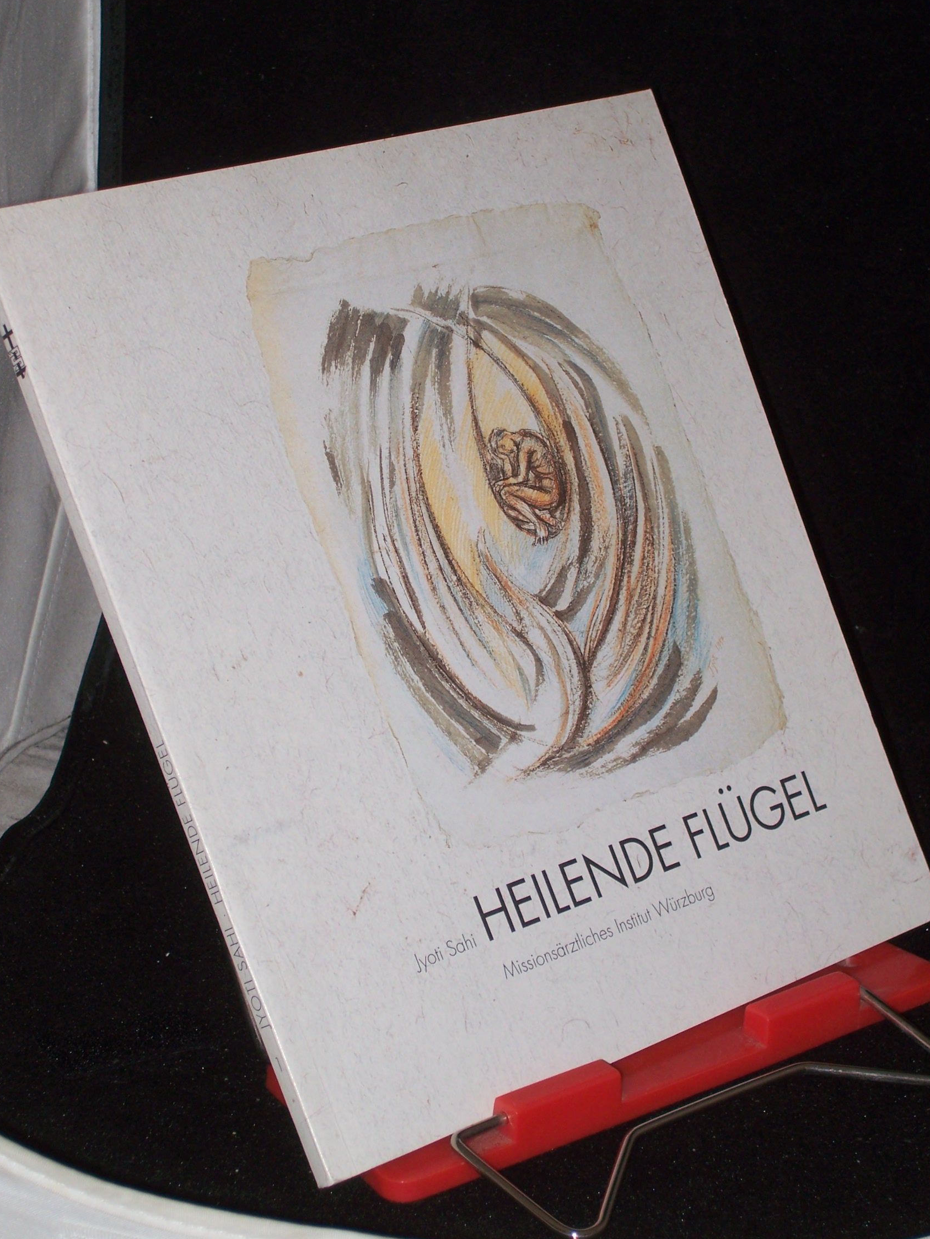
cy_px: 609
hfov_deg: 17.6
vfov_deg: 23.3
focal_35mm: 84
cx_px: 470
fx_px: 3009
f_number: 4
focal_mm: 13.6
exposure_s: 1/80
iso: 80
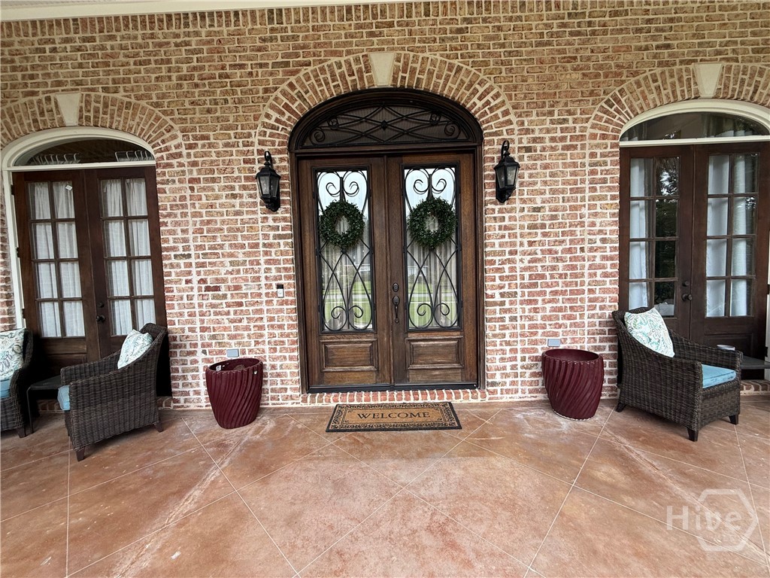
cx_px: 385
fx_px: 311
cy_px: 289
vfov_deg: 85.7
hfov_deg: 102.1
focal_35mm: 14
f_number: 2.2
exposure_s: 1/104
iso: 40
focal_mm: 2.22
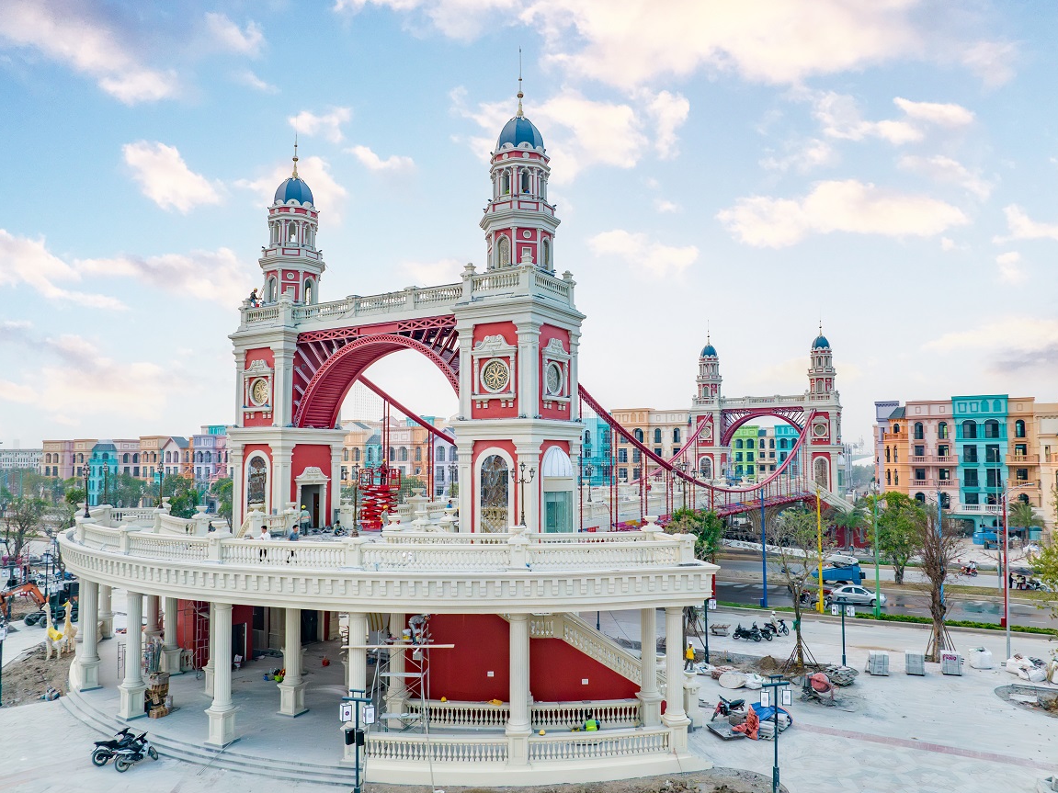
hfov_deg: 69.4
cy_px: 405
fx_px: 764
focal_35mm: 25
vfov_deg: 54.9
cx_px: 548
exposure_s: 1/120
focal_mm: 12.29
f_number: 5
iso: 800
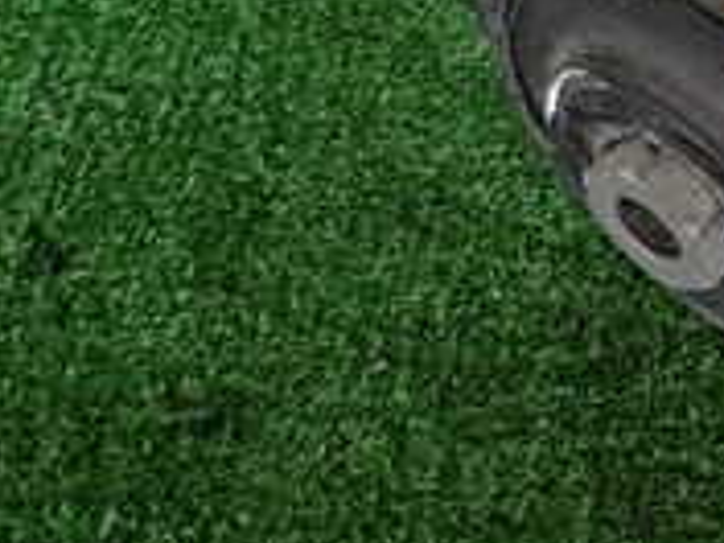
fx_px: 1778
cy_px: -247
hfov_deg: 19.8
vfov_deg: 16.1
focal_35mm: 85
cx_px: 1098
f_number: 2
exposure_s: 1/60
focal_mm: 4.5
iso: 160
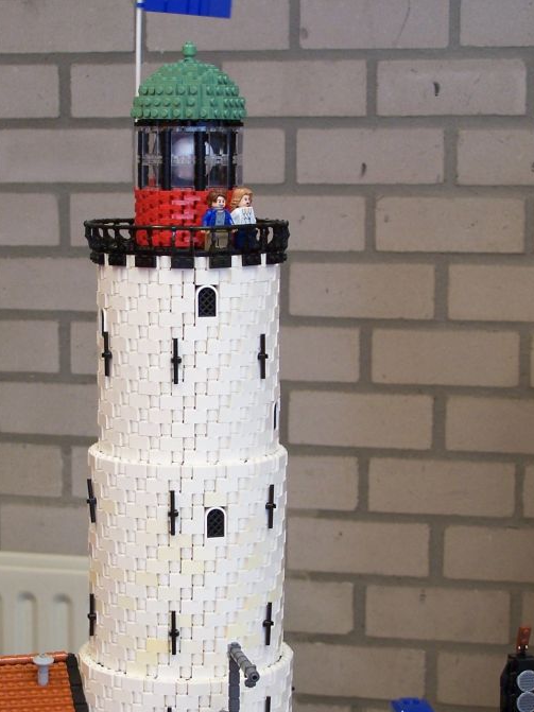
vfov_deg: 21.8
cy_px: 406
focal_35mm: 90
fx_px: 1852
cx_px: 180
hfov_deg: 16.4
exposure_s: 1/10
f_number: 3.1
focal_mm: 9.8
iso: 80
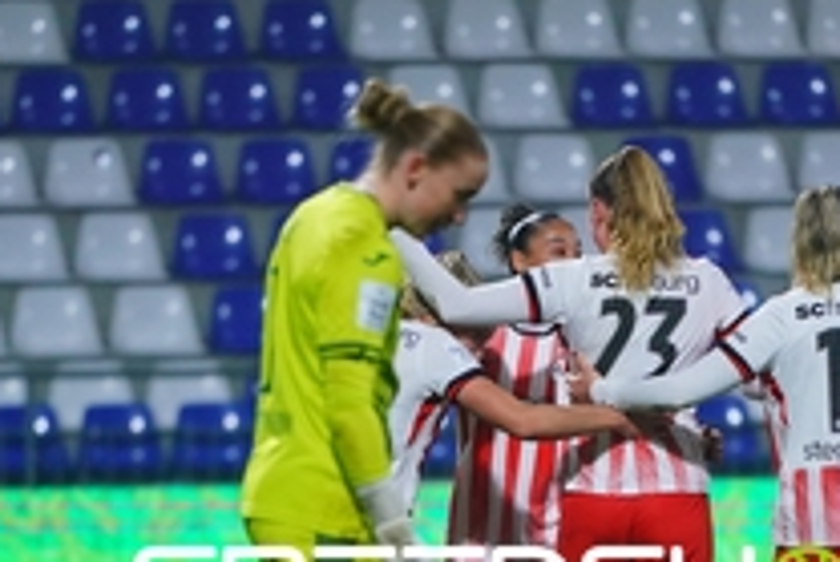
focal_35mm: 576
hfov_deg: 3.6
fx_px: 13449
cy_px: 590
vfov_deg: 2.4
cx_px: 537
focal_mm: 200
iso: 2500
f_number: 2.8
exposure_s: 1/1600
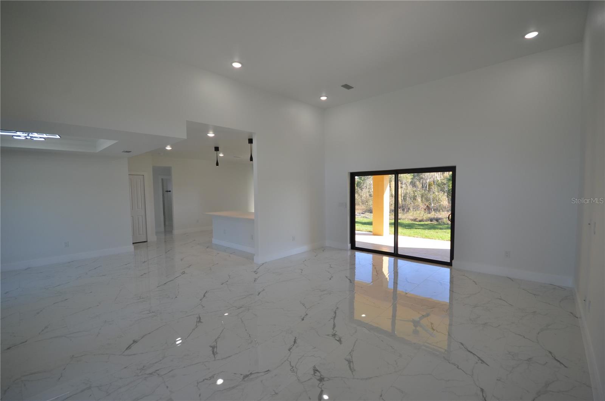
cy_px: 200
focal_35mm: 15
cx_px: 302
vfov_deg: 77.0
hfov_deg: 100.5
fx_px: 252
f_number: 5.6
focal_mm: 10
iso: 320
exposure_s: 1/125
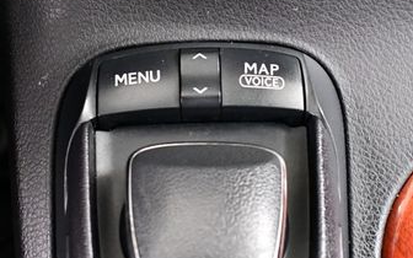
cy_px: 127
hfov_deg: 29.4
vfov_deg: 18.6
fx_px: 788
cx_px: 197
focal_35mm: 70
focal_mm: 18
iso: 6400
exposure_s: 1/60
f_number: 3.5
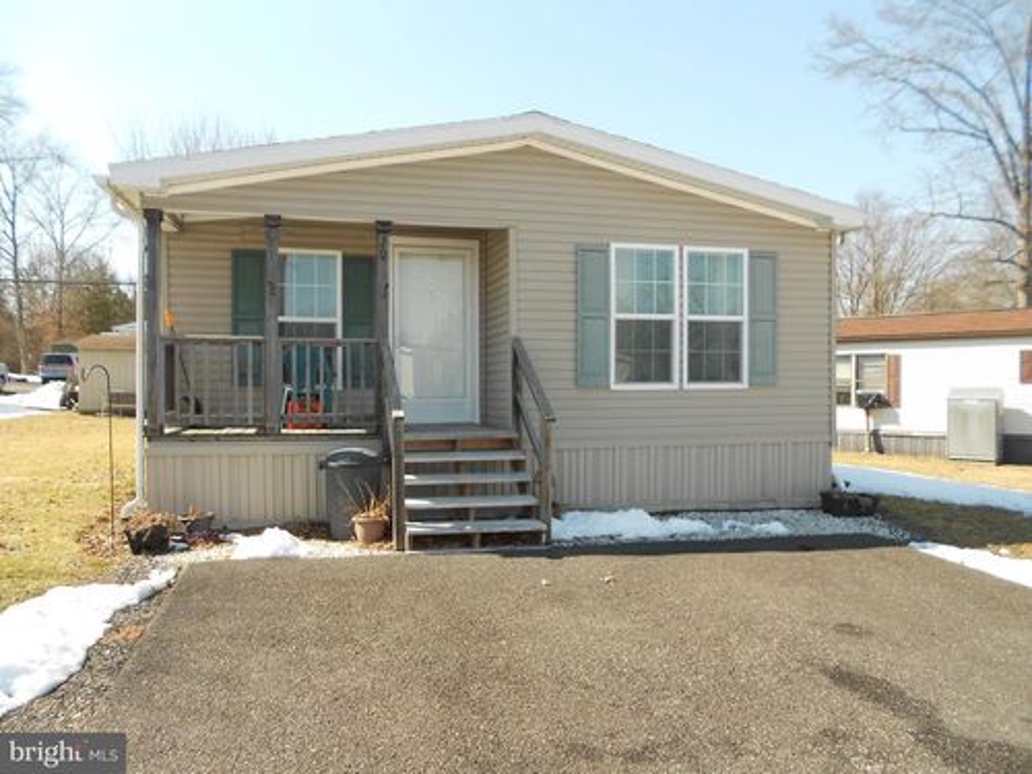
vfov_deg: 53.1
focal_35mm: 26
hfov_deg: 67.3
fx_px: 775
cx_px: 516
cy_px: 387
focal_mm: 4.6
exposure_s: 1/400
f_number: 3.2
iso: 80
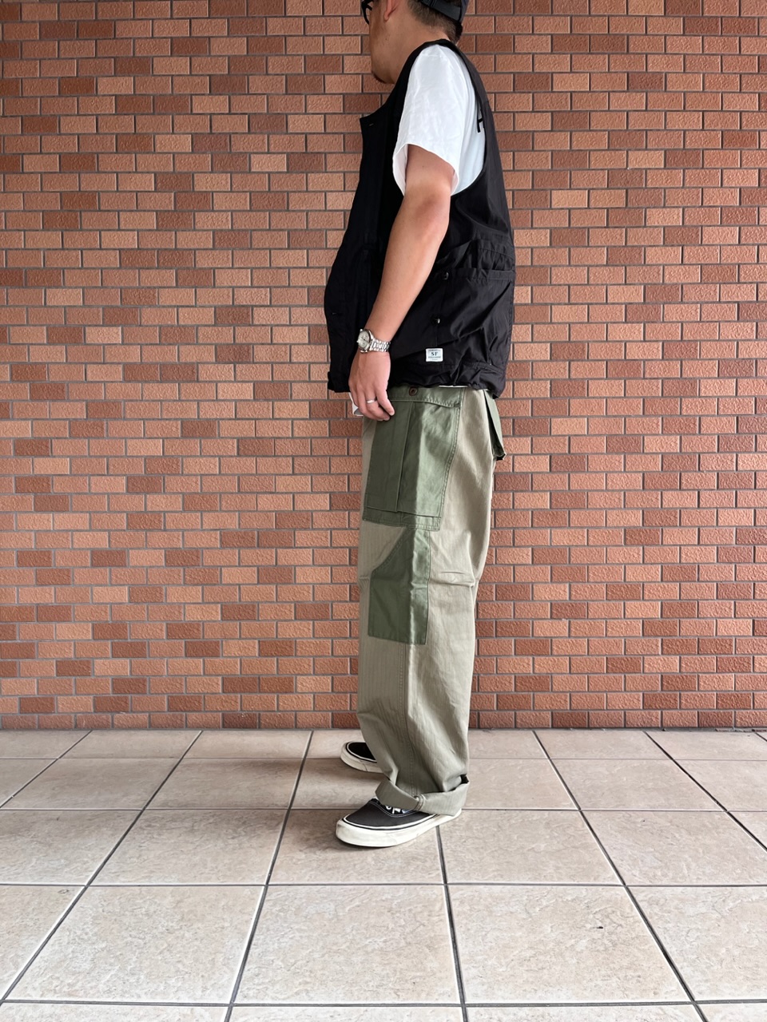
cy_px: 511
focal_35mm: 26
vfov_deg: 67.3
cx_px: 384
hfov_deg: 53.1
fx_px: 768
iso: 125
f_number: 1.6
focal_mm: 5.1
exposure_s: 1/121
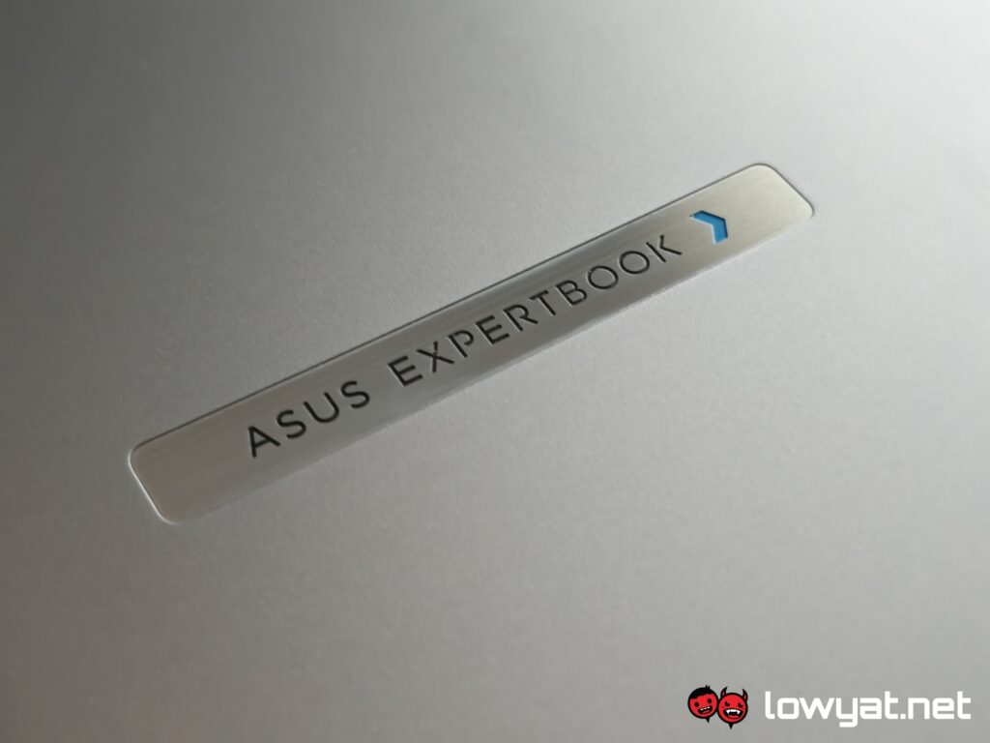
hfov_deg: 41.2
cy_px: 372
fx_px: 1316
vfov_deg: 31.5
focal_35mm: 46
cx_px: 495
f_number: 1.6
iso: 500
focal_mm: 5.4
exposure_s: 1/50
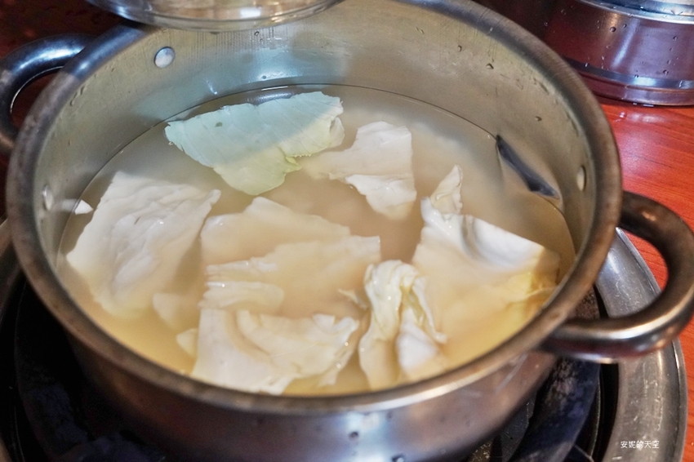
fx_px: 1069
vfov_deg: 24.4
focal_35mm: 56
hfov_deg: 36.0
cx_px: 347
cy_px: 231
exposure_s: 1/100
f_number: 5.6
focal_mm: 37
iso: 2000
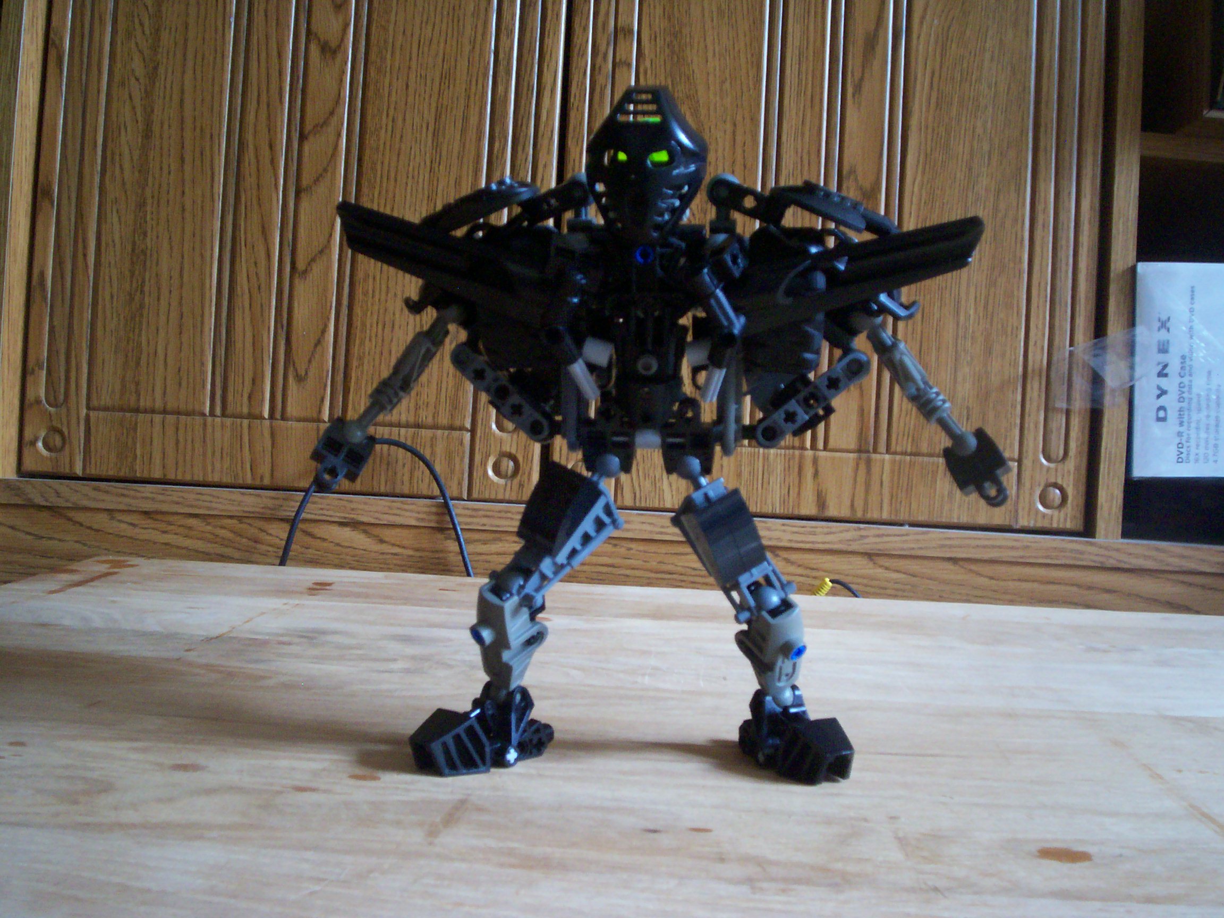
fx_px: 1273
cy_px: 459
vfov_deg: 39.7
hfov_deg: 51.4
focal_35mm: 36
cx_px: 612
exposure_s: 1/10.1
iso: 200
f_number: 4.5
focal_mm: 5.9
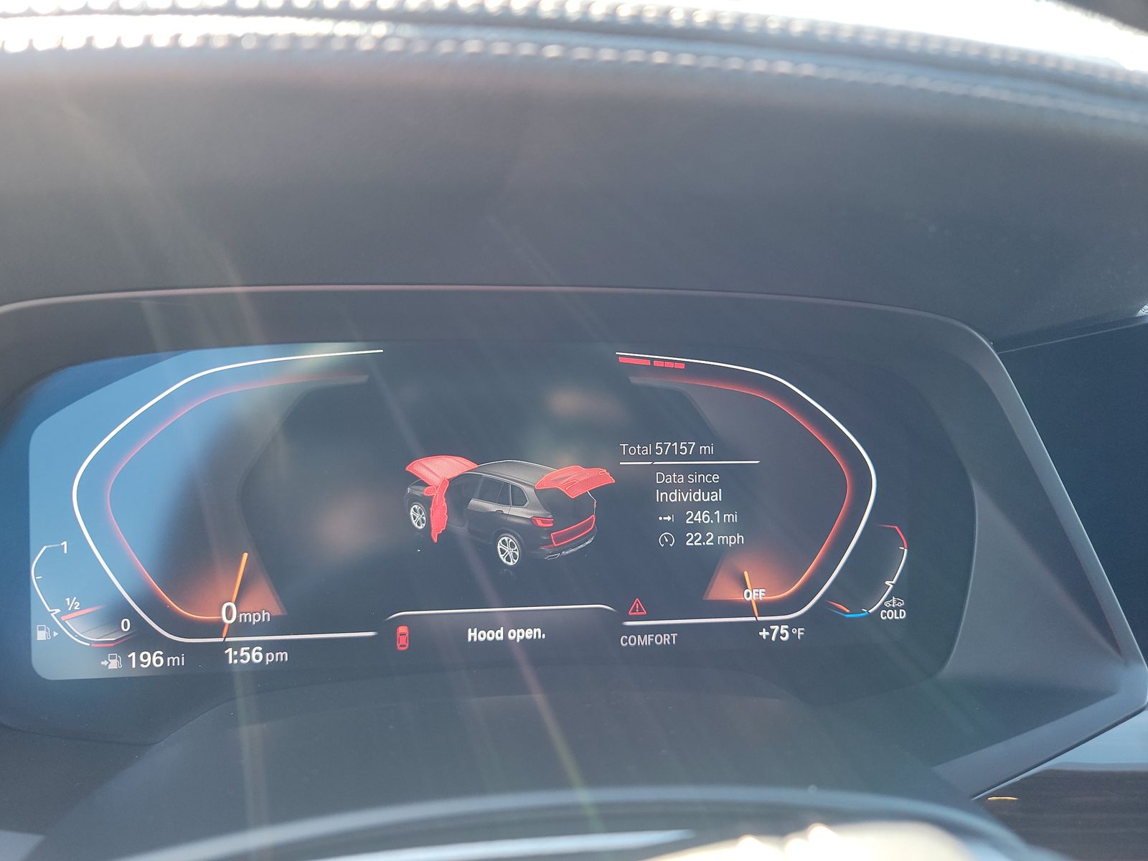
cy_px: 430
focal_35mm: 24
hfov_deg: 71.6
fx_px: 796
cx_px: 574
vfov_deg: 56.8
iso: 177
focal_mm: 6.7
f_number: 1.8
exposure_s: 1/59
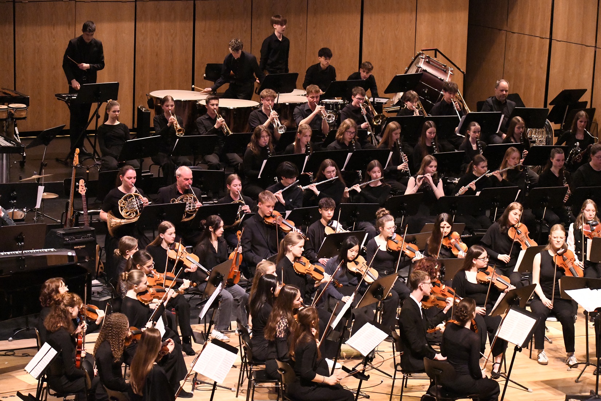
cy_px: 200
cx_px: 300
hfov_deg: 13.7
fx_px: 2504
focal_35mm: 150
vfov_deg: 9.1
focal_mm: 150
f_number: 5
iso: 25600
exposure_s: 1/800
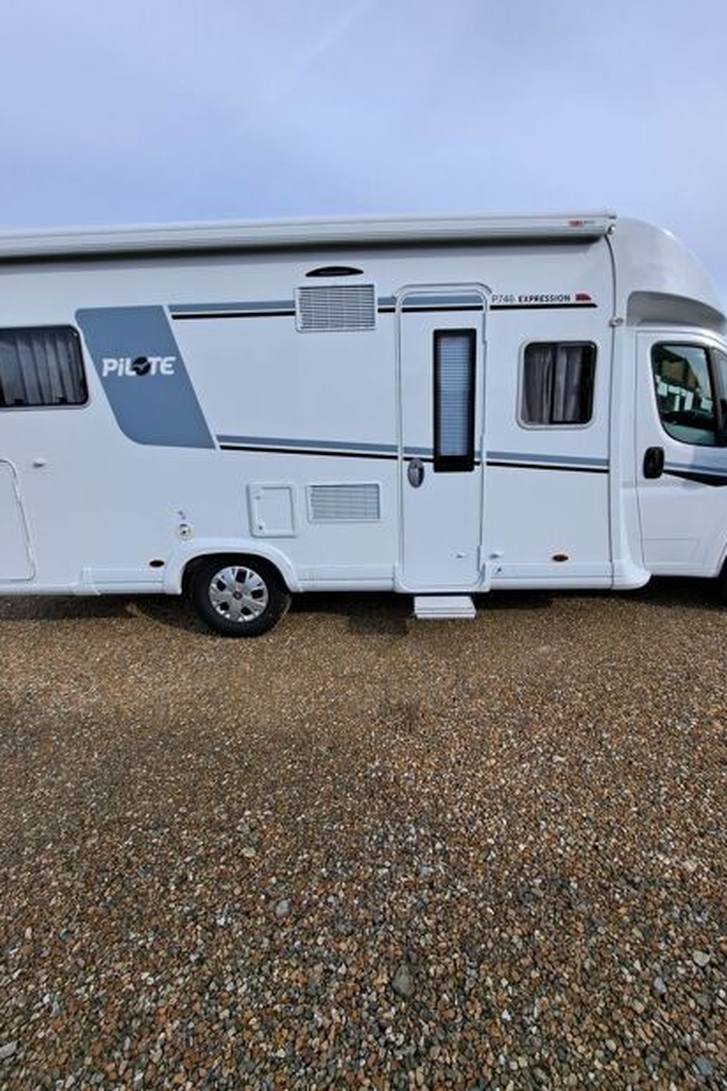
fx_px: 424
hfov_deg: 81.1
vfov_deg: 104.2
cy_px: 531
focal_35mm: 14
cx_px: 392
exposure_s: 1/981
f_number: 2.2
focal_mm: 1.74
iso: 50
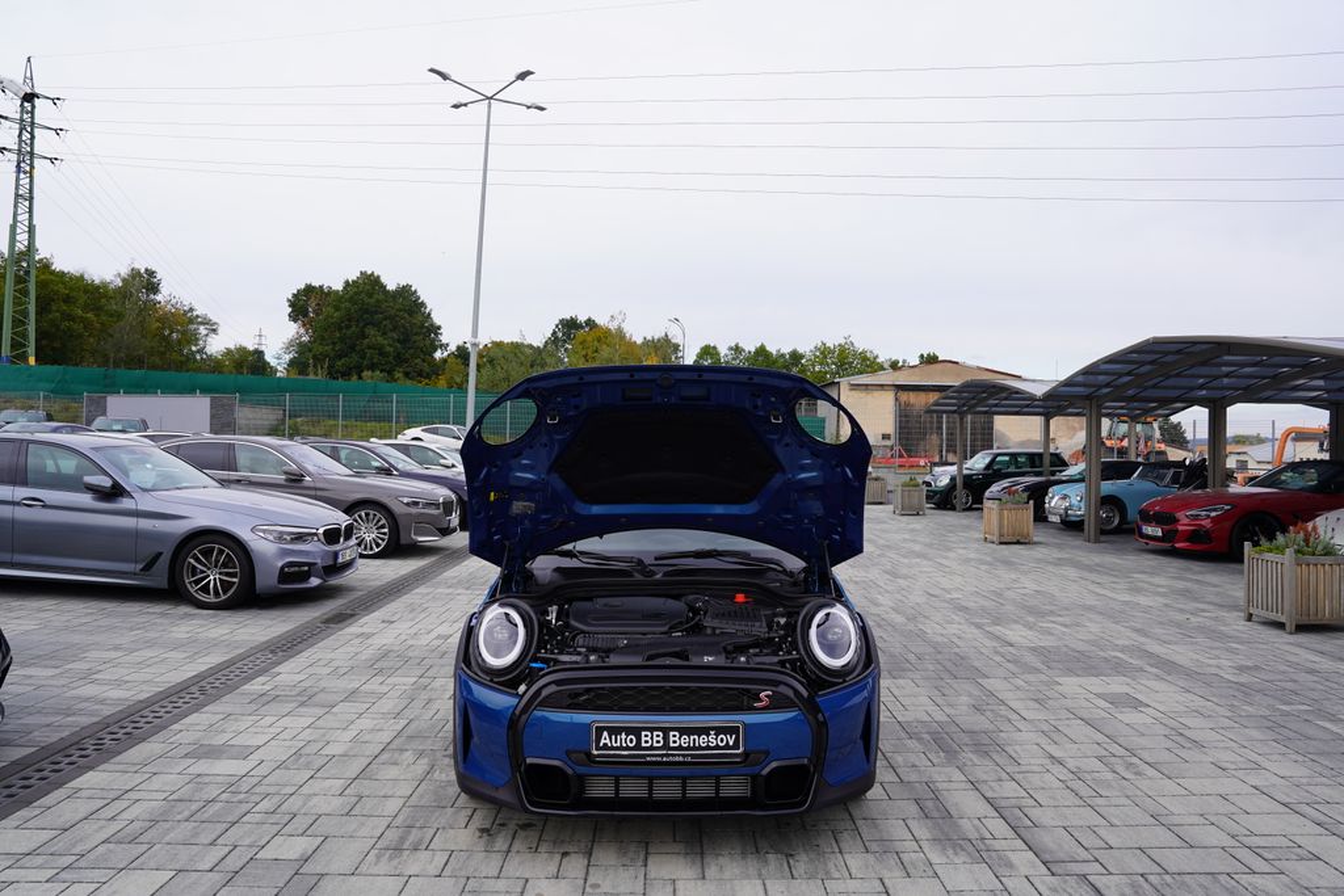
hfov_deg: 73.7
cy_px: 448
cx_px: 672
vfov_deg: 53.1
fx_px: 896
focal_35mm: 24
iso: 100
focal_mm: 24
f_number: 7.1
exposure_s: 1/100
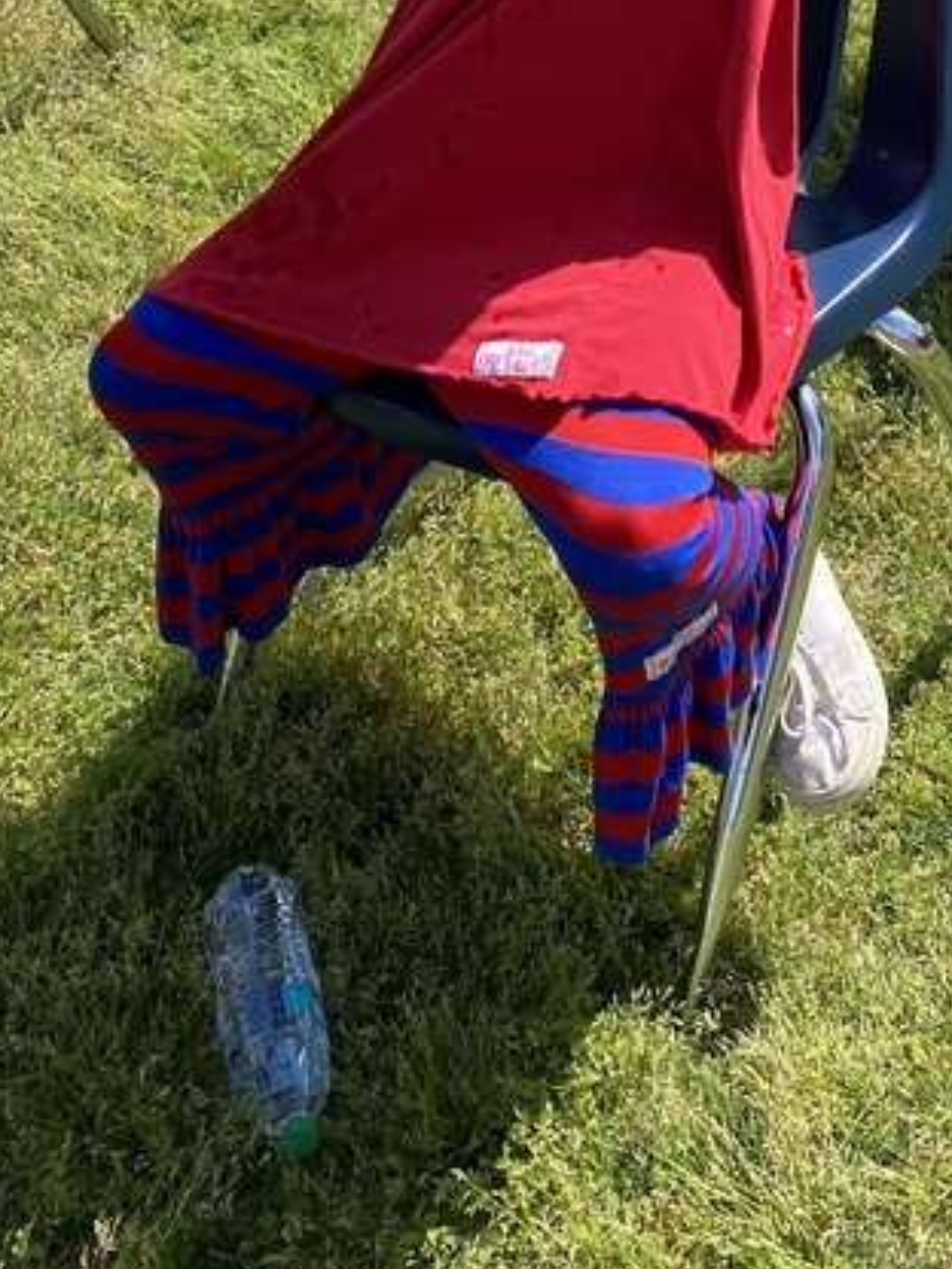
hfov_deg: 22.4
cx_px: 864
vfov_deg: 26.9
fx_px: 2347
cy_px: -247
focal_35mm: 64
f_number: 1.8
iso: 32
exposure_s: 1/1429
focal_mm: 4.25
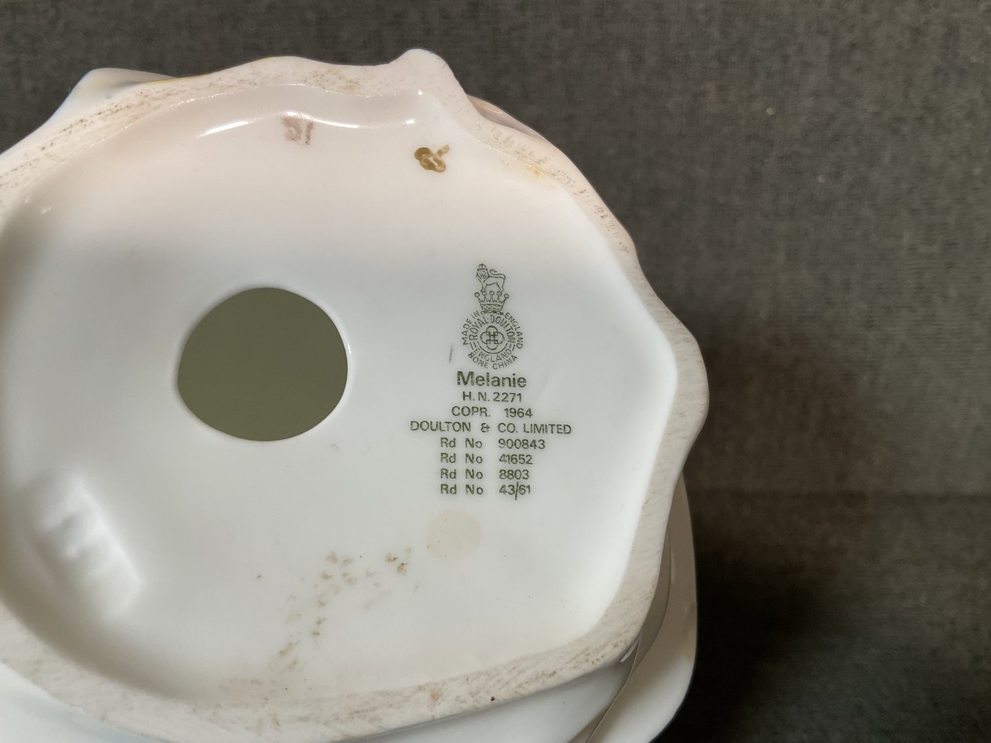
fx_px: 830
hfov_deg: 61.7
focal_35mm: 29
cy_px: 372
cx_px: 496
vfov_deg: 48.2
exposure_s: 1/60
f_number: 1.8
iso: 40
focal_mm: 3
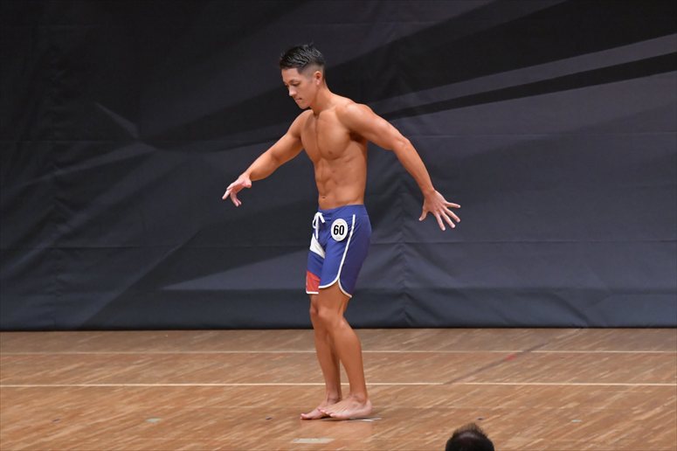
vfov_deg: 4.8
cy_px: 226
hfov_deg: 7.2
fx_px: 5357
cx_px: 338
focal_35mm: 285
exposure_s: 1/400
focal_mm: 190
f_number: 5.6
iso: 6400
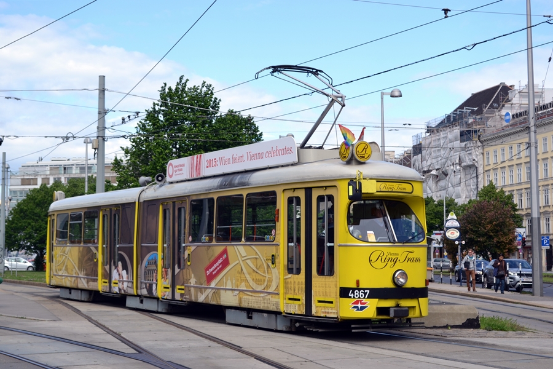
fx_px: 1014
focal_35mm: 66
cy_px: 184
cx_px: 276
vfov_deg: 20.6
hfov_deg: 30.5
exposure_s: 1/200
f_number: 7.1
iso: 100
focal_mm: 44
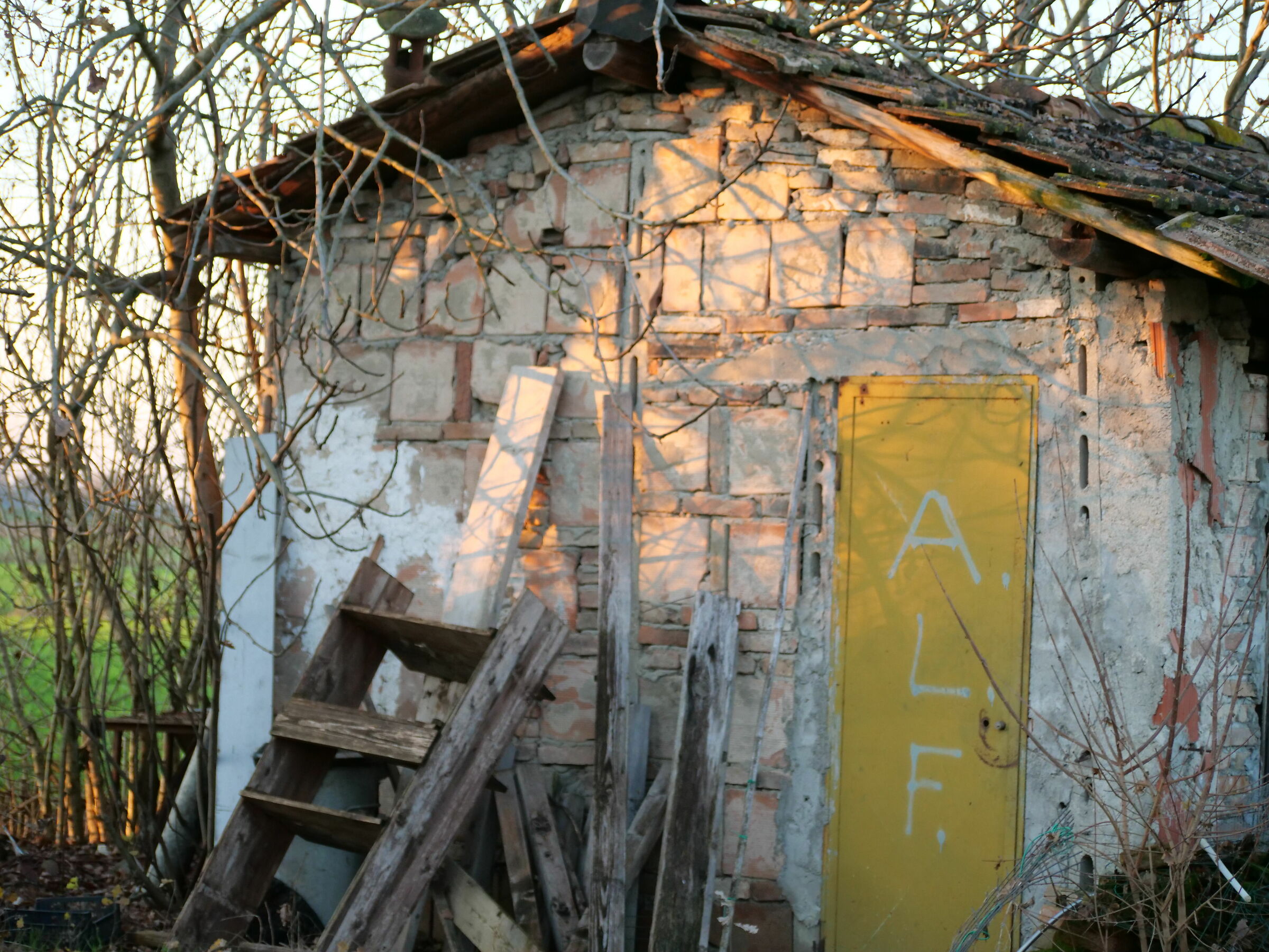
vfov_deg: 16.4
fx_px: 3299
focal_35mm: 90
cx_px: 634
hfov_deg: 21.8
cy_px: 476
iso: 1250
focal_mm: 45
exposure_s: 1/200
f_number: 4
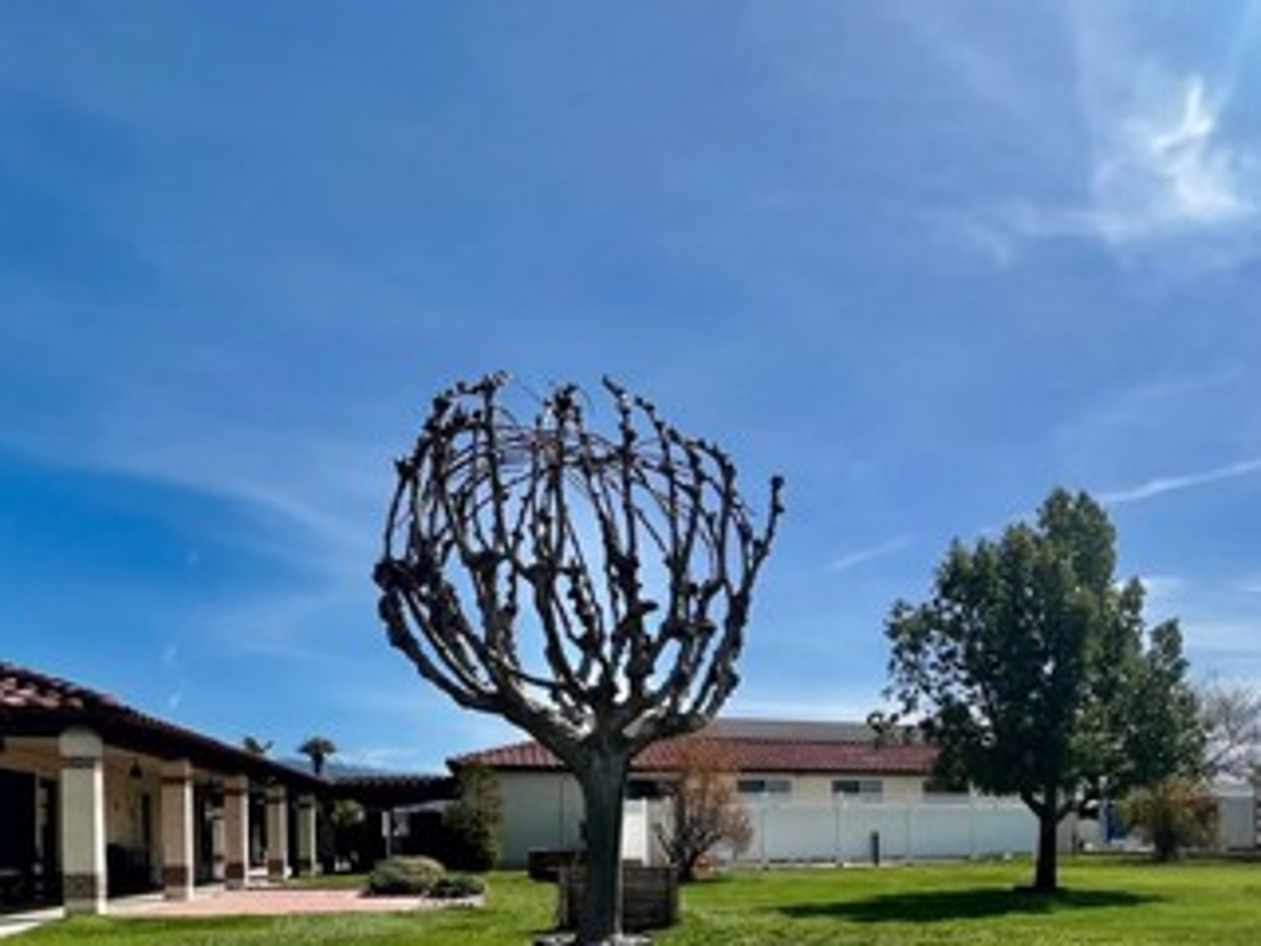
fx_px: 947
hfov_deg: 62.8
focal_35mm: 26
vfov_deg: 47.9
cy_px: 844
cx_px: 969
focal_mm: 1.57
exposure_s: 1/2597
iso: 32
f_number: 1.8
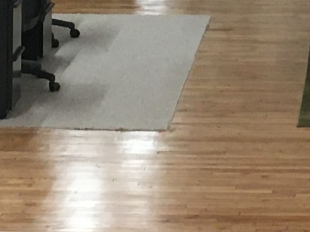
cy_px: -132
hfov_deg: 9.0
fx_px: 1952
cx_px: 359
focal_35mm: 218
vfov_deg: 6.7
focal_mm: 4.15
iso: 100
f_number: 2.2
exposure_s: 1/30
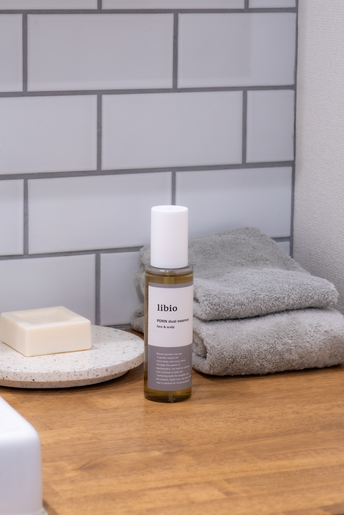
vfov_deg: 19.4
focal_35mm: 105
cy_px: 258
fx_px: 1503
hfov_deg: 13.1
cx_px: 172
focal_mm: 105
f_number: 16
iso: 400
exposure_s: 1/4
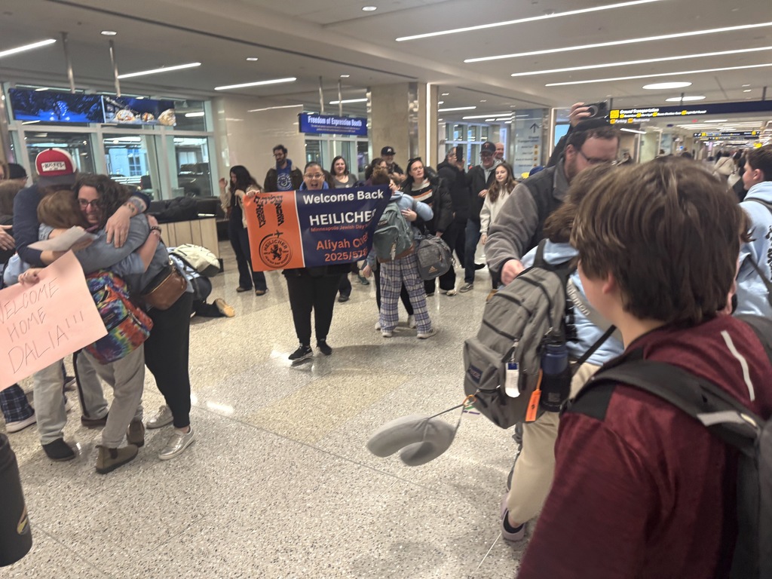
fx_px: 535
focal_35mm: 24
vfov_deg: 56.8
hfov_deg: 71.6
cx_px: 386
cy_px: 290
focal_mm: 6.76
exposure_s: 1/60
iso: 100
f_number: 1.78
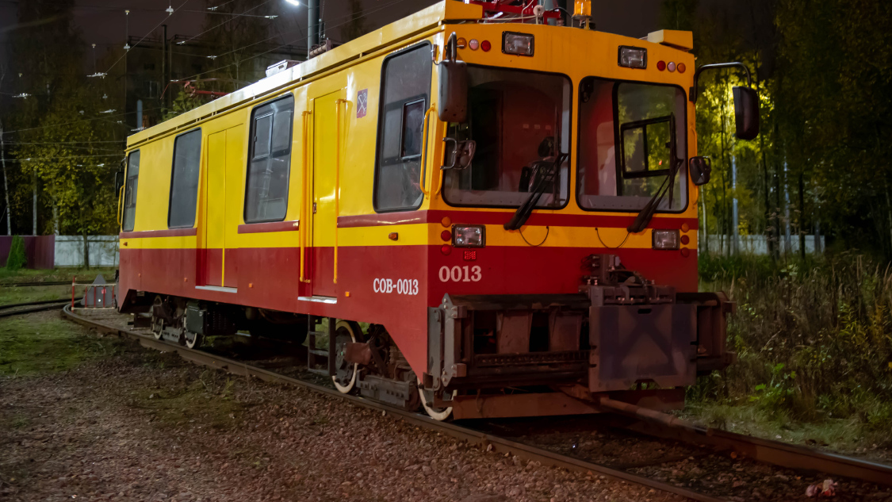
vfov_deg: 25.9
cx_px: 439
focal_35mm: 46
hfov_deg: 44.6
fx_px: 1088
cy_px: 201
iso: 3200
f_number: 2.8
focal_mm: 38
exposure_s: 1/45
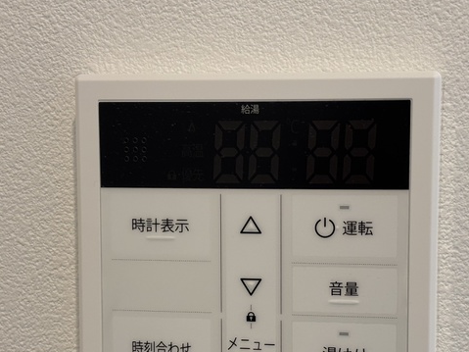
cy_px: 256
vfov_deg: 19.3
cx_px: 279
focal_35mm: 76
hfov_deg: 25.6
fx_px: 1029
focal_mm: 5.96
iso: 80
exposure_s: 1/60
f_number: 1.6
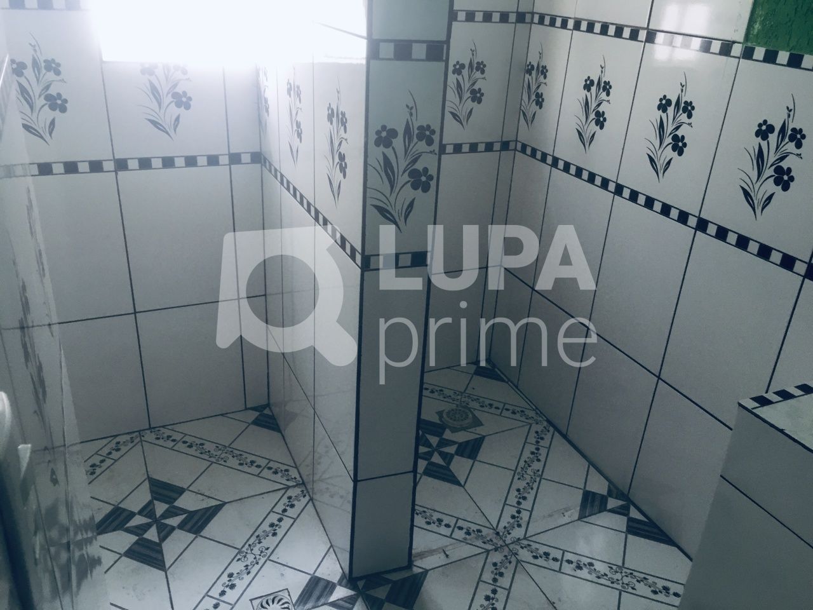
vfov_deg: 48.2
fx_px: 681
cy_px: 305
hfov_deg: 61.7
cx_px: 406
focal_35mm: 29
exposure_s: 1/30
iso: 80
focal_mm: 4.15
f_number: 2.2
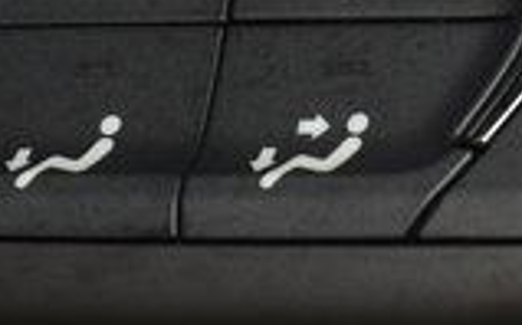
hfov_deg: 5.5
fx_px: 5429
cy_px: 537
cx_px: 338
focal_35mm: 382
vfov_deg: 3.4
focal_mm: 62
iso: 100
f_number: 8
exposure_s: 1/125
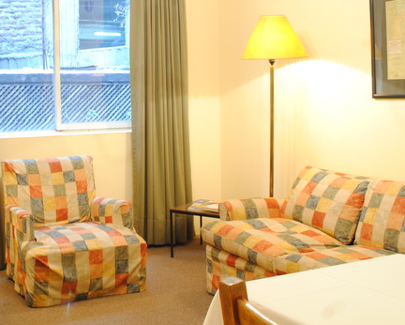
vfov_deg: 31.7
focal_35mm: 47
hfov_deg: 38.4
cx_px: 95
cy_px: 98
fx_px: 564
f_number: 5
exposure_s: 1.3
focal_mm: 18
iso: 100
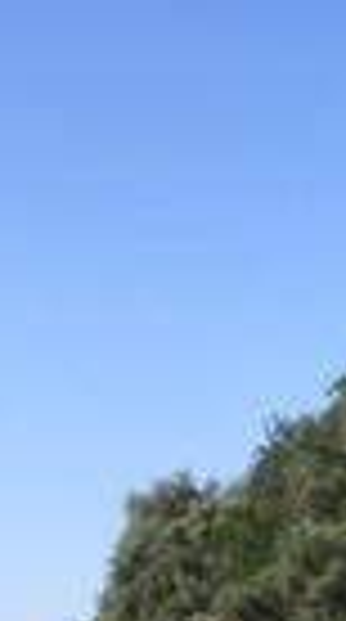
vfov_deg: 14.2
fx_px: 2412
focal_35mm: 147
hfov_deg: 6.5
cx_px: 1393
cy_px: 756
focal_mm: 4.15
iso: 32
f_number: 2.2
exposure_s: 1/1319
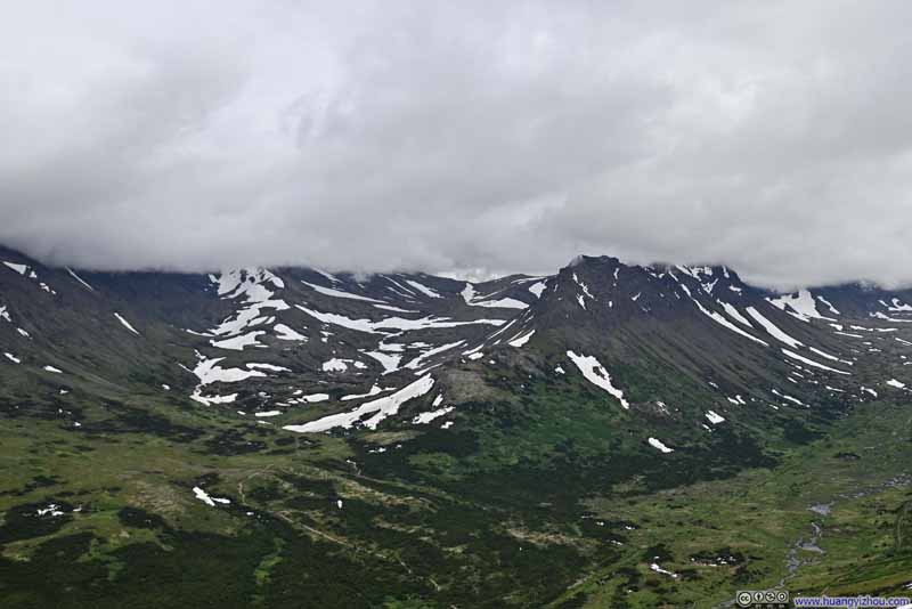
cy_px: 304
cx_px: 456
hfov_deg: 49.5
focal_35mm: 39
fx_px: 988
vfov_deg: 34.2
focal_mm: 39
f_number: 4.5
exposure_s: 1/1250
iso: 100
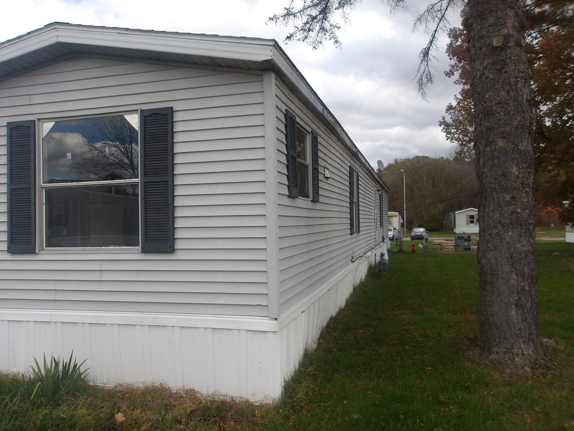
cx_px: 287
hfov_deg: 65.3
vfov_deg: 51.4
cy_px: 216
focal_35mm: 27
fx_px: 448
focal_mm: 4.9
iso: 100
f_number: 3
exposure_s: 1/639
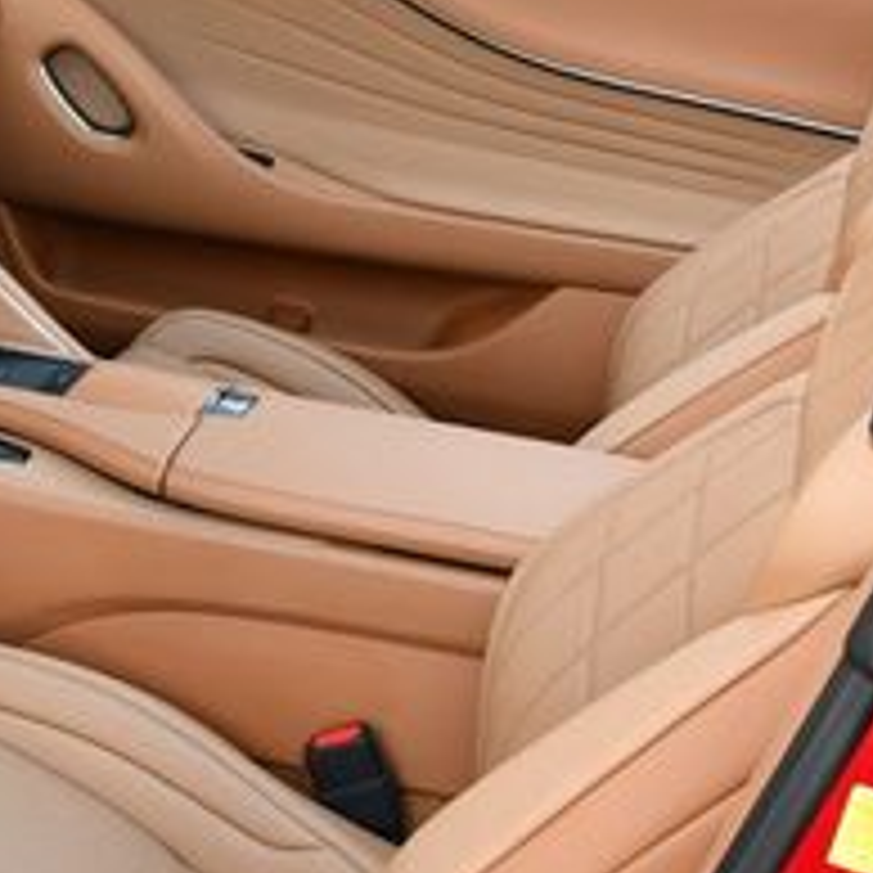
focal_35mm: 101
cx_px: 202
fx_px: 2882
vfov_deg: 17.2
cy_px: 585
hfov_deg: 17.1
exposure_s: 1/250
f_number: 3.5
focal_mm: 18
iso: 500
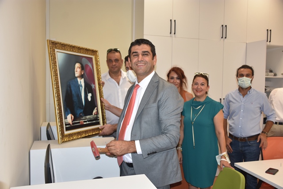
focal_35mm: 33
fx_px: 259
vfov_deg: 40.0
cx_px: 142
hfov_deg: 57.2
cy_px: 94
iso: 320
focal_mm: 22
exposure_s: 1/60
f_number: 3.8
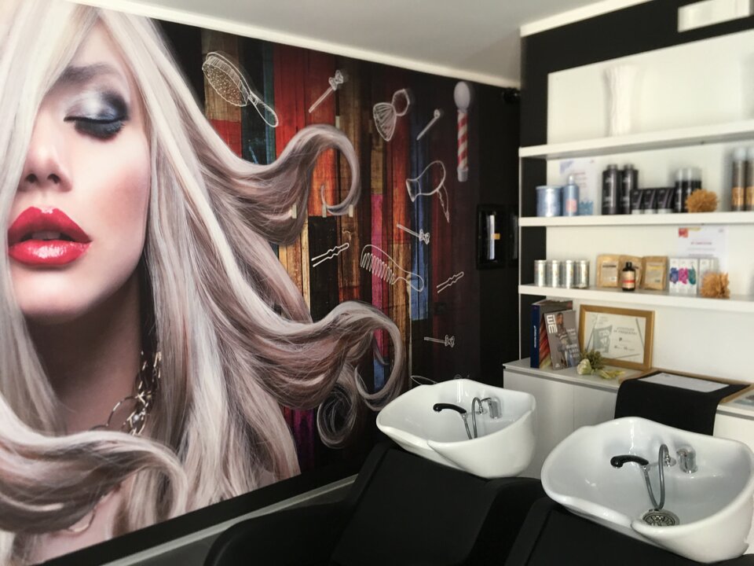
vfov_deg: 48.2
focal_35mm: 29
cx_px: 377
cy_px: 283
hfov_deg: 61.7
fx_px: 632
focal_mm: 4.15
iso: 64
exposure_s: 1/17
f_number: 2.2
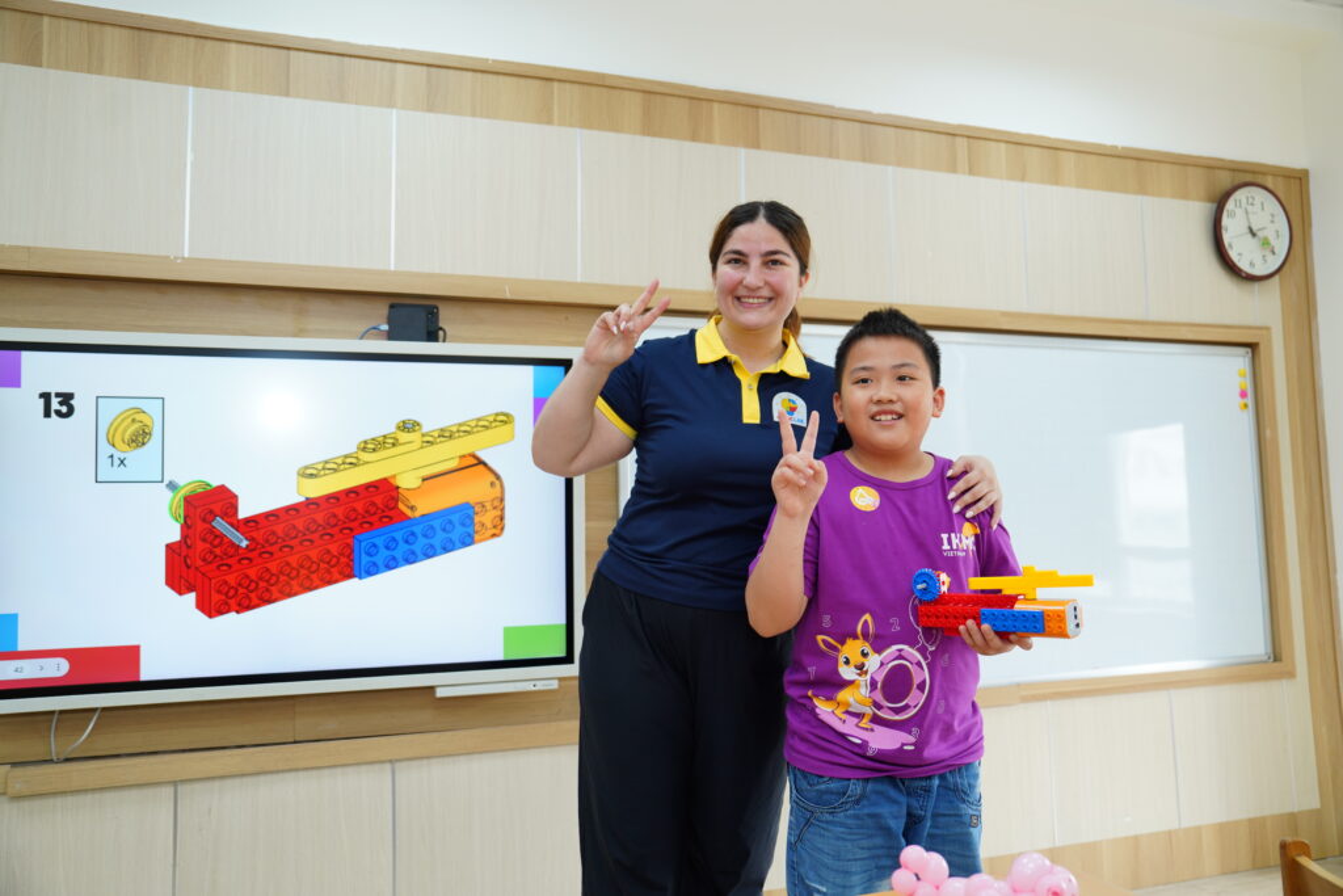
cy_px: 448
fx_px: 1082
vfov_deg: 45.0
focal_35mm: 29
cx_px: 672
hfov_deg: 63.7
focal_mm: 29
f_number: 2.8
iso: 400
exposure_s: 1/125
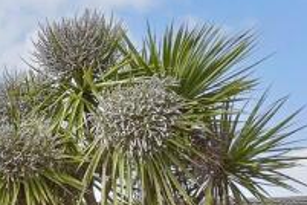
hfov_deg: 16.1
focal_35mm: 112
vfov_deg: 10.9
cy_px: 441
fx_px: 955
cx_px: -200
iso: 500
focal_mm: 15
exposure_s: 1/640
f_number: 8
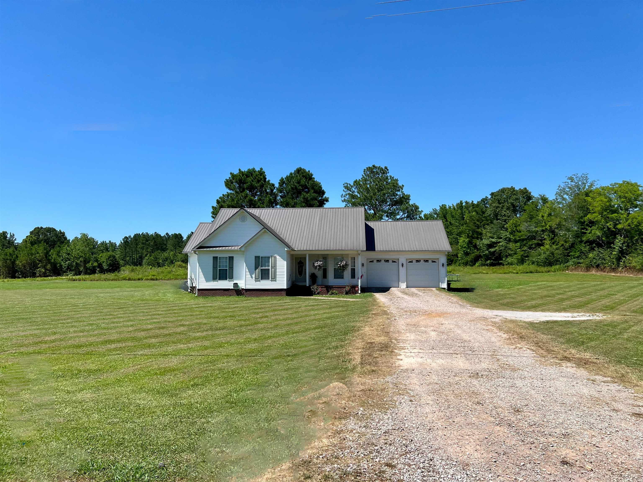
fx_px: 483
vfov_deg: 53.1
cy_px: 241
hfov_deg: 67.3
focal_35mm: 26
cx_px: 322
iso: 50
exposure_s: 1/4600
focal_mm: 5.7
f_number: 1.5
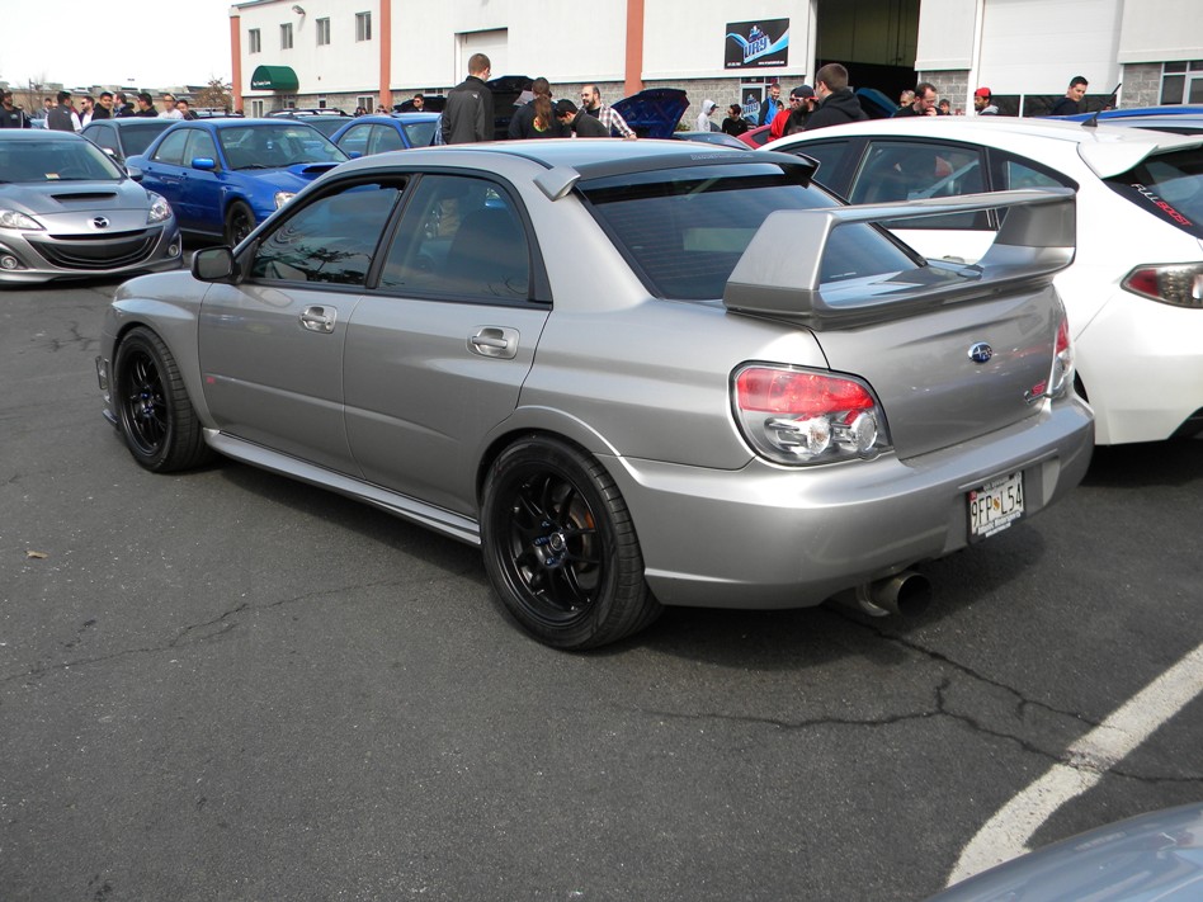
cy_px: 451
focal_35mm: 36
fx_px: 1251
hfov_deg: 51.4
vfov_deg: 39.7
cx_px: 602
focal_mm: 6.4
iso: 80
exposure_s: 1/370
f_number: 3.7
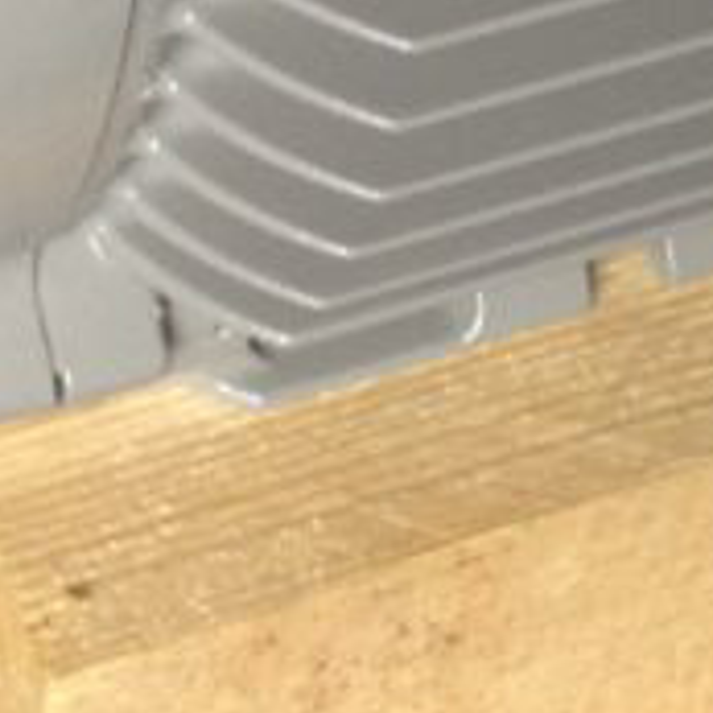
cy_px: -1158
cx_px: 445
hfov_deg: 8.1
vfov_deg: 7.4
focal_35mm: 216
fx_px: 5034
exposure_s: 1/20
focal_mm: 4.12
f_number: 2.4
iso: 50
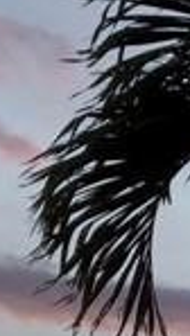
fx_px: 1878
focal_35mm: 210
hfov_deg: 4.7
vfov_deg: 9.8
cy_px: 566
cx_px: 1013
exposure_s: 1/120
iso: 125
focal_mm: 3.99
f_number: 1.8
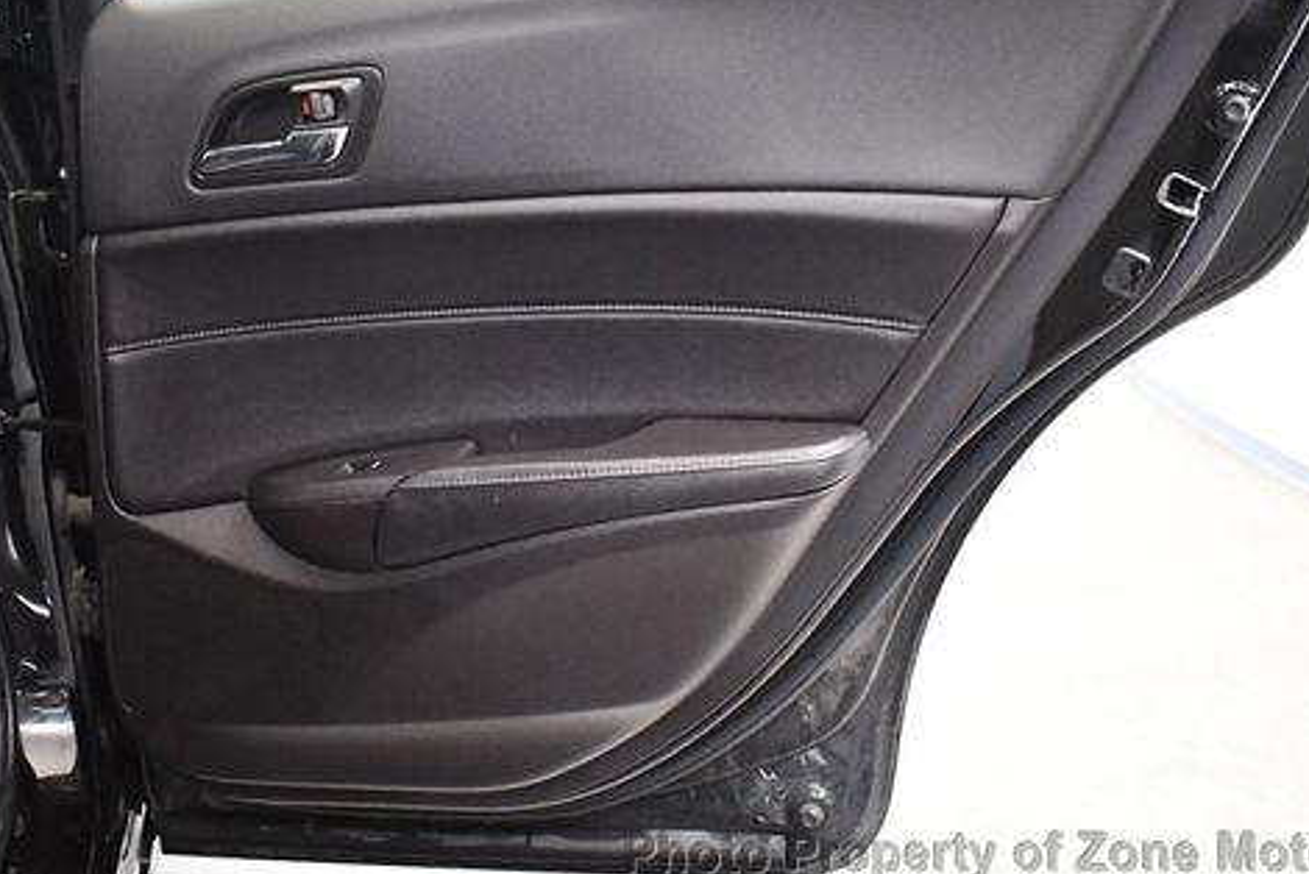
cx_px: 590
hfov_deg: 40.3
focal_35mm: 49
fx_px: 1783
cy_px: 312
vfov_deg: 27.4
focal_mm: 18
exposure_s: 1/60
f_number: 3.5
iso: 4500
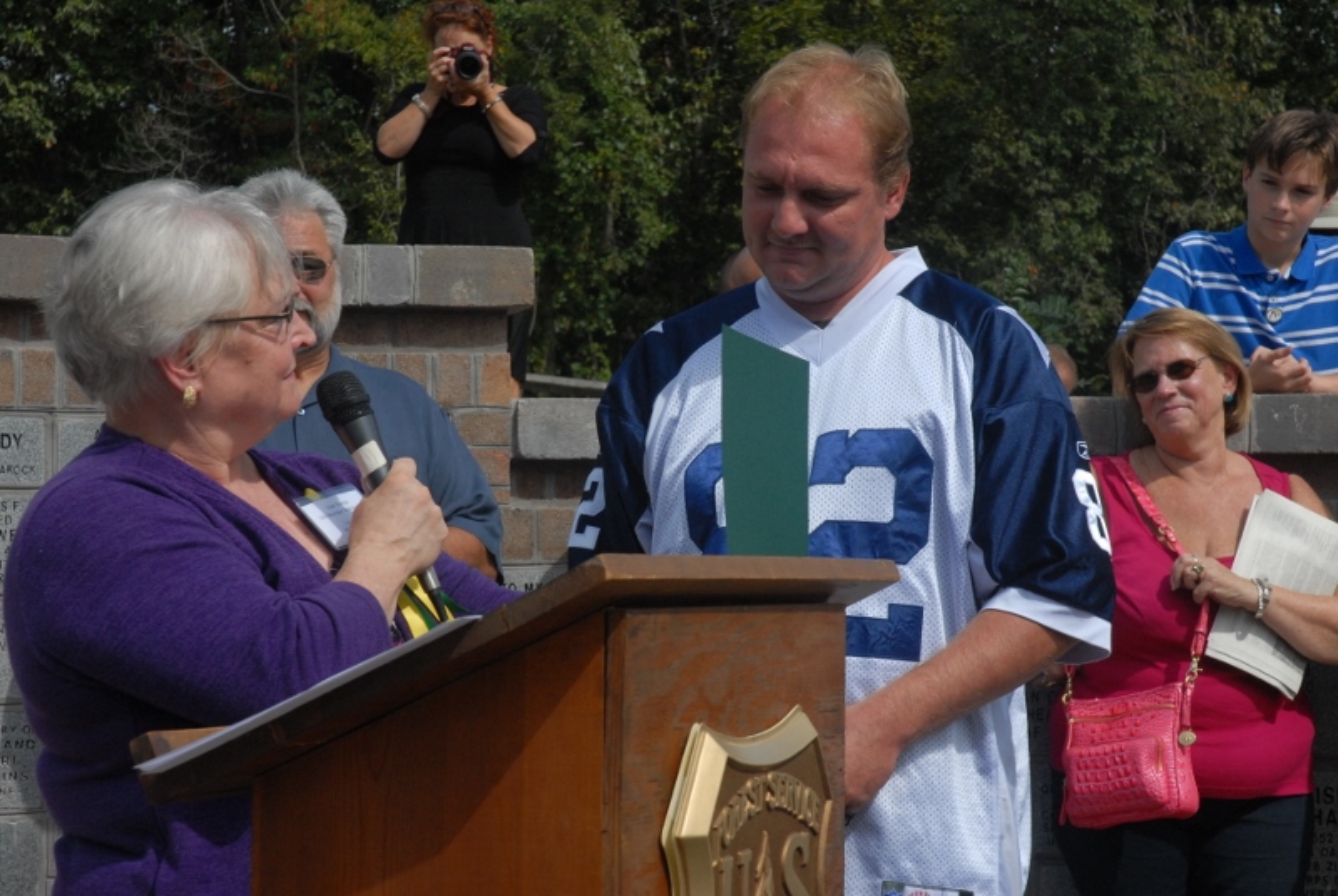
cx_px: 669
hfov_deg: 22.6
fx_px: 3350
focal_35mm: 90
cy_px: 448
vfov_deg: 15.2
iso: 400
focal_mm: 60
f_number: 11
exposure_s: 1/500
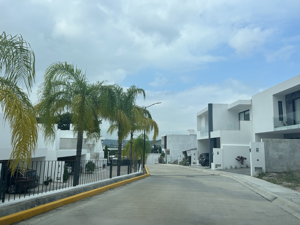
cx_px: 150
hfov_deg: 67.3
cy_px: 112
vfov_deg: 53.1
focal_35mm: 26
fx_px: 225
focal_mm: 5.7
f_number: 1.5
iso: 50
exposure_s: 1/4831
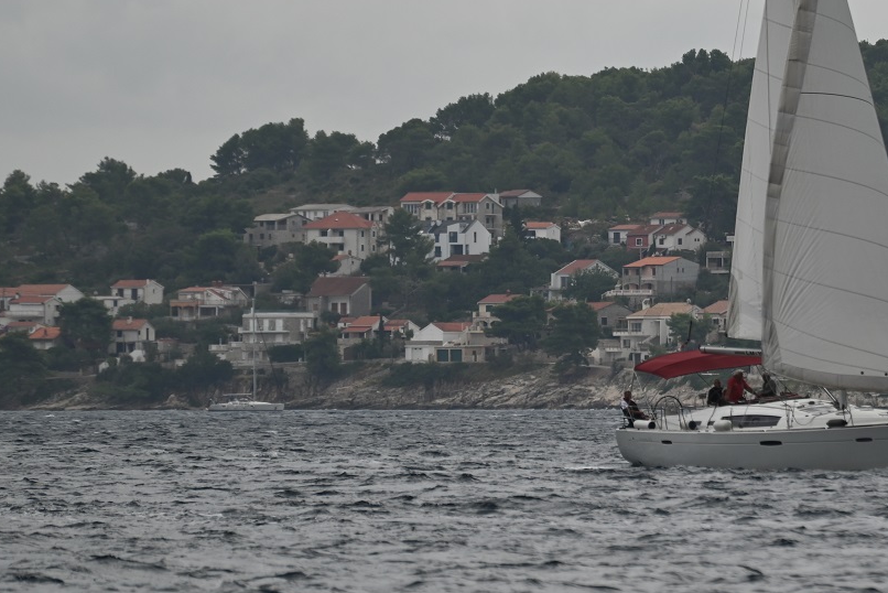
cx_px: 750
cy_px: 133
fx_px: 13768
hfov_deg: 3.7
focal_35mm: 558
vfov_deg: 2.5
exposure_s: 1/1000
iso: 180
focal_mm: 300
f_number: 5.6
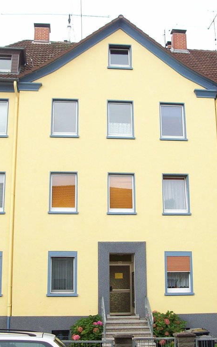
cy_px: 173
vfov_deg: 41.1
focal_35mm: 49
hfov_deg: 26.3
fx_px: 464
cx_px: 113
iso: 80
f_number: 2.8
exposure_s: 1/285
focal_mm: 5.7
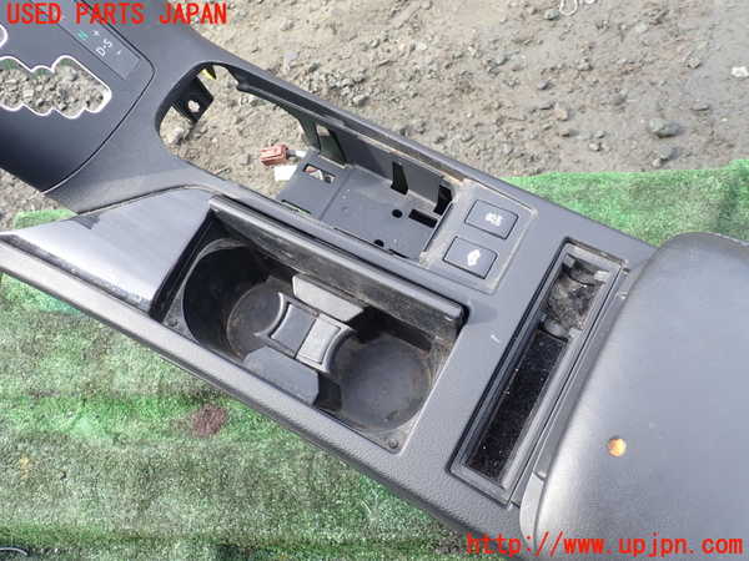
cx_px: 374
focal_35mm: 25
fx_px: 541
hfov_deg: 69.4
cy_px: 280
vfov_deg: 54.9
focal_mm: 4.5
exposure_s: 1/160
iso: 100
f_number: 2.8
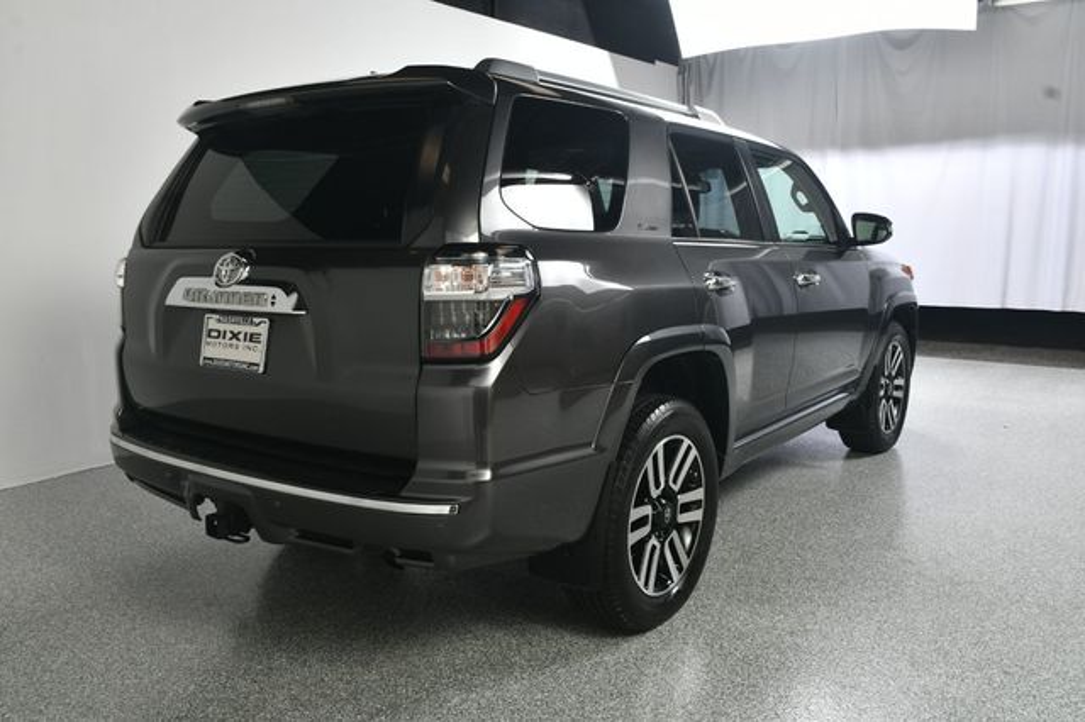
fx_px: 904
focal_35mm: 30
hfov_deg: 62.0
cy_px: 361
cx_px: 542
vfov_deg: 43.6
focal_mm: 20
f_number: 9
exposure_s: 1/160
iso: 100
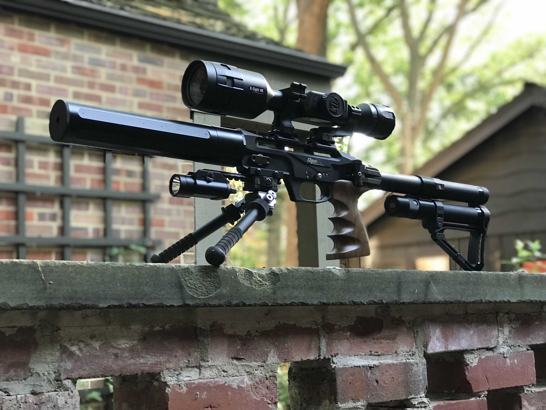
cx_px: 273
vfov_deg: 25.7
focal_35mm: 57
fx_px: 899
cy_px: 205
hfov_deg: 33.8
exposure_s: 1/60
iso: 100
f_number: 2.8
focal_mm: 6.6
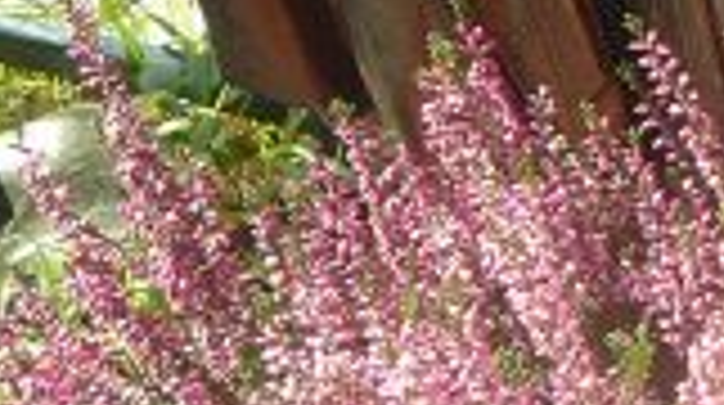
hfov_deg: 12.5
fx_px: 2914
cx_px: 1426
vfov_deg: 7.9
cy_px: 58
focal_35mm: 152
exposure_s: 1/160
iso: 80
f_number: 2.8
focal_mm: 5.2
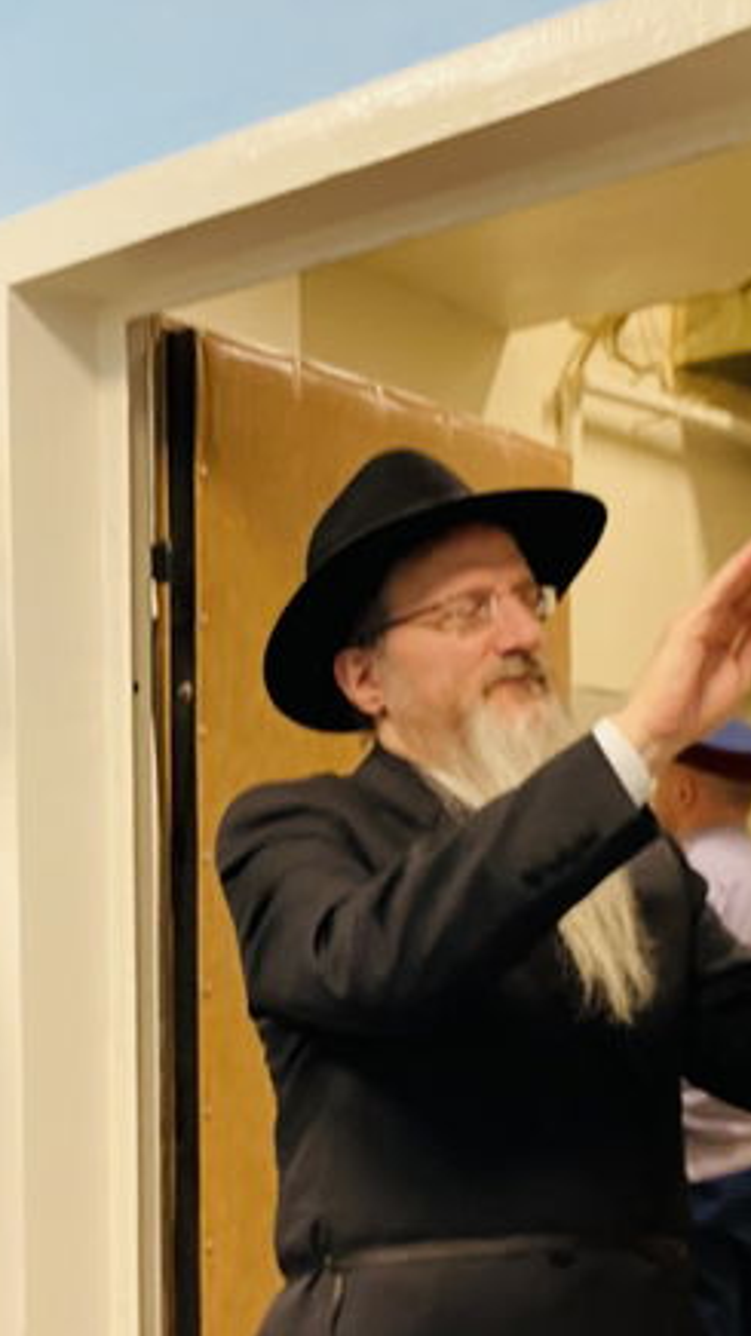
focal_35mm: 52
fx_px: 1842
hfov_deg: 23.0
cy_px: 889
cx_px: 285
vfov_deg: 39.4
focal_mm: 4.25
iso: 200
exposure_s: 1/50
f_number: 1.8
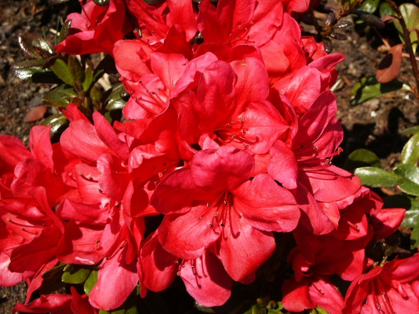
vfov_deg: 18.9
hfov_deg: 25.0
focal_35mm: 78
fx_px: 944
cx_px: 210
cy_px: 157
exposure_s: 1/180
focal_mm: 15.5
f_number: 8
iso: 64
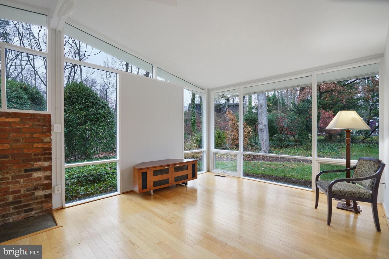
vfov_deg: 73.7
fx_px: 173
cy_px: 130
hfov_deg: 96.7
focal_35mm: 16
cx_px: 194
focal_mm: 16
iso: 1250
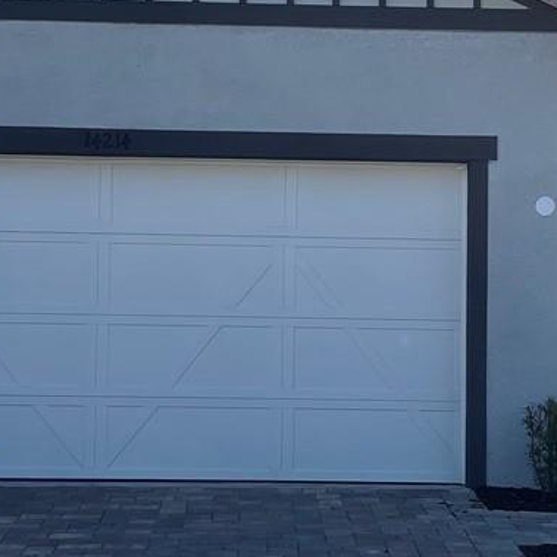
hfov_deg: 17.9
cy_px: 288
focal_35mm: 97
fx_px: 1766
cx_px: 313
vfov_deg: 17.9
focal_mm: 5.1
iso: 32
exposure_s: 1/3448
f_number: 1.6
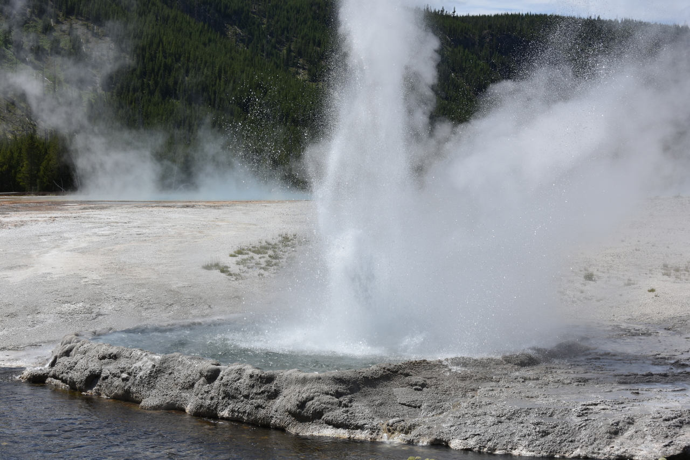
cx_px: 345
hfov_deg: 31.0
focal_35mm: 65
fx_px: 1246
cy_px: 230
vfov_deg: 20.9
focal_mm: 65
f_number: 10
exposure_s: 1/400
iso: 100
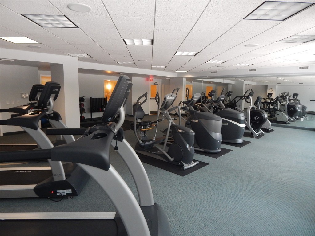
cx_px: 158
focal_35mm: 22
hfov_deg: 76.4
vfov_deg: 61.1
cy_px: 118
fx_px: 200
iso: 400
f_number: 3
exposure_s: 1/50
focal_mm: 4
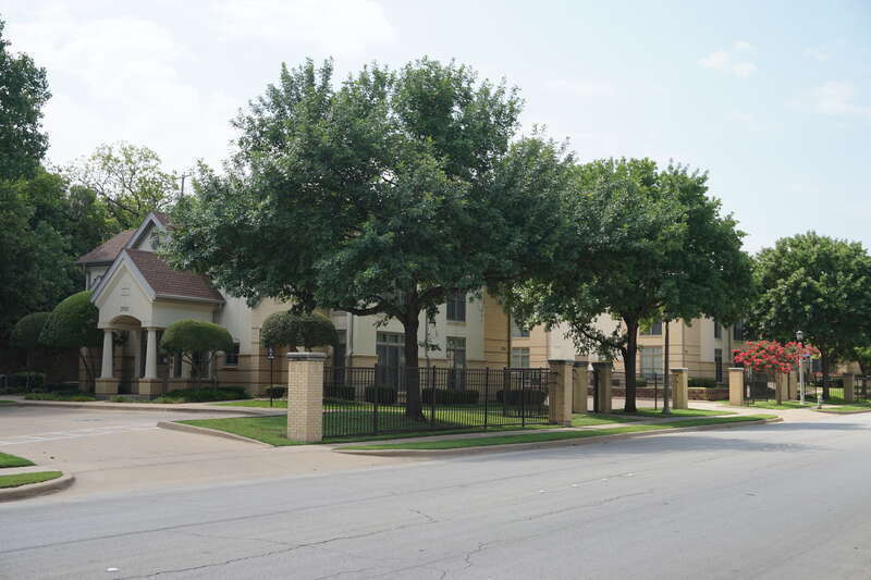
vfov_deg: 30.8
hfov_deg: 45.0
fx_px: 1052
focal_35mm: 44
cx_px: 436
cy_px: 290
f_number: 9
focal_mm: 29
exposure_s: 1/160
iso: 100
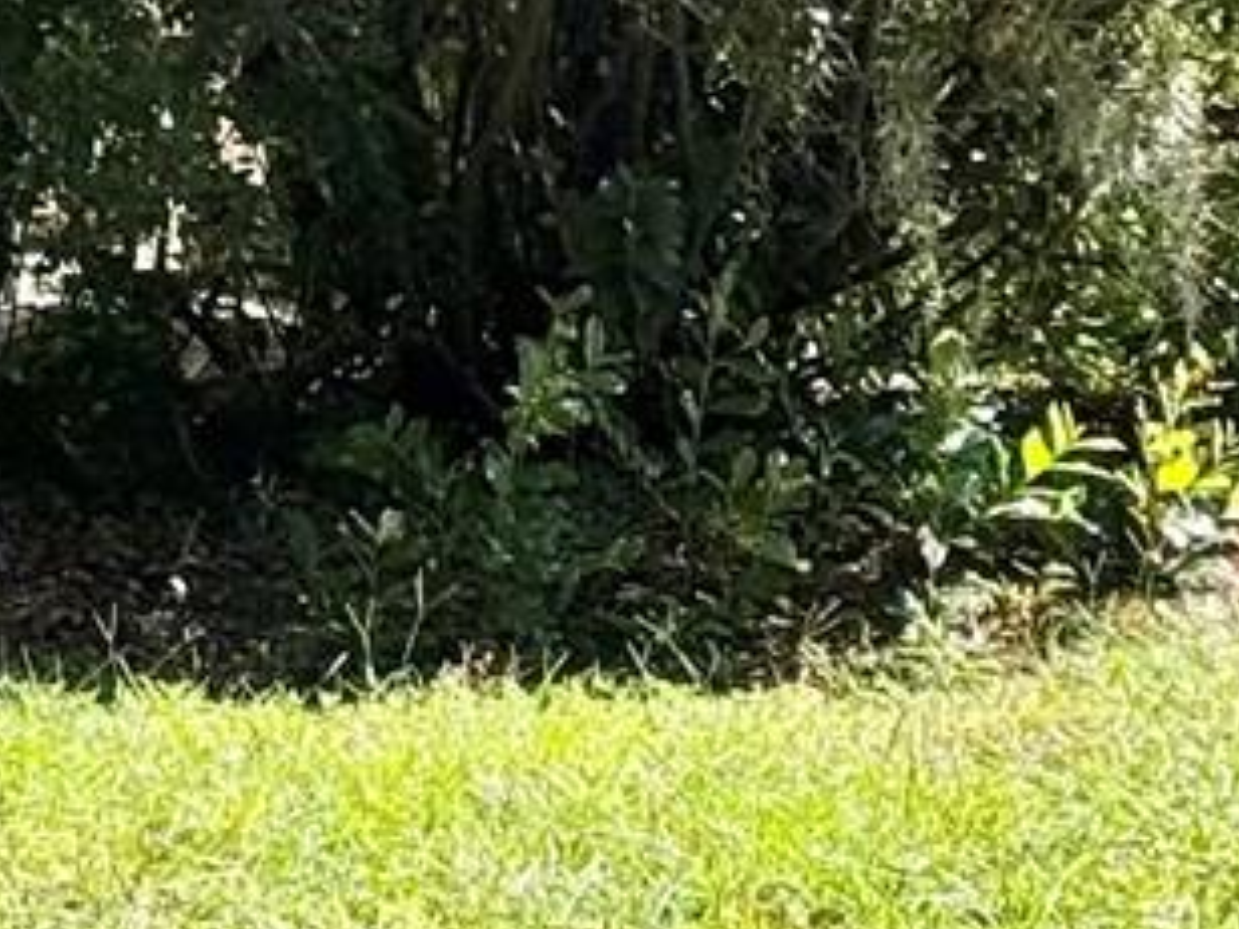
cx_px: -1770
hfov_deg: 7.4
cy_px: -491
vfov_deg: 5.9
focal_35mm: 249
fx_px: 8912
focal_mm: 6.76
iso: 100
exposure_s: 1/1980
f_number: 1.78
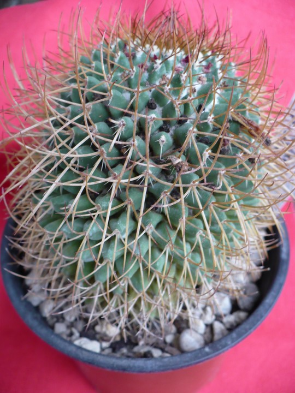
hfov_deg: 38.7
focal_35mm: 37
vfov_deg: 50.1
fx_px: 420
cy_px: 196
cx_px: 148
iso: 200
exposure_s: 1/20
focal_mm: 6.1
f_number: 2.8
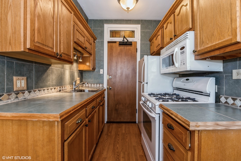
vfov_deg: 77.3
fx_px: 100
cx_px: 120
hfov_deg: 100.4
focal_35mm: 15
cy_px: 80
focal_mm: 15
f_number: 11
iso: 250
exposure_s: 1/15
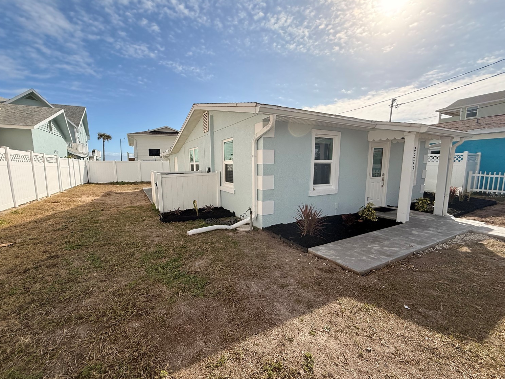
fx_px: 219
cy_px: 194
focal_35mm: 15
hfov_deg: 98.2
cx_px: 250
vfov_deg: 81.7
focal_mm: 2.22
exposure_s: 1/3125
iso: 80
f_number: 2.2
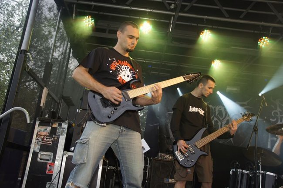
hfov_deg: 53.2
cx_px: 142
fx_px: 283
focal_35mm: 36
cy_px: 94
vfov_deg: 36.8
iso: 100
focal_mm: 24
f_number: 3.2
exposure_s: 1/60
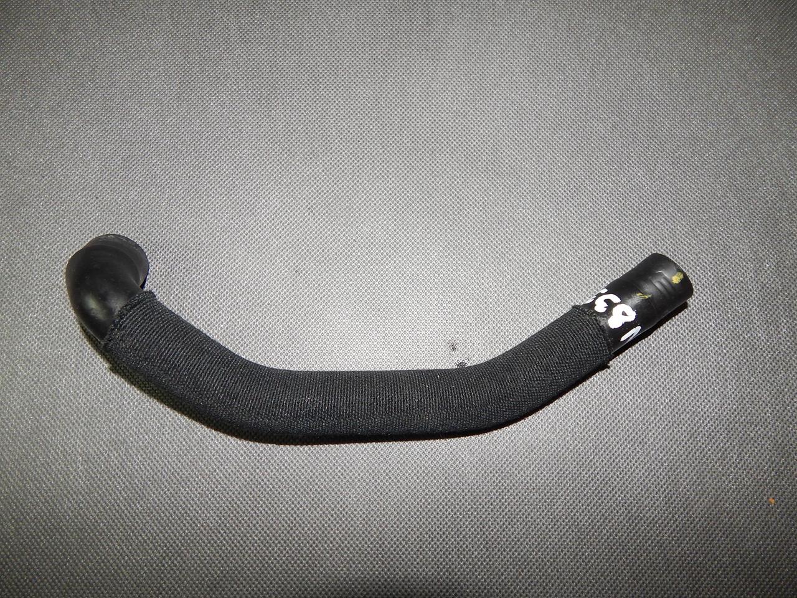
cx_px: 398
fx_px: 530
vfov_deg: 58.9
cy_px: 299
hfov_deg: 73.9
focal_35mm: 23
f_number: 6
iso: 200
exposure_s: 1/30
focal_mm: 4
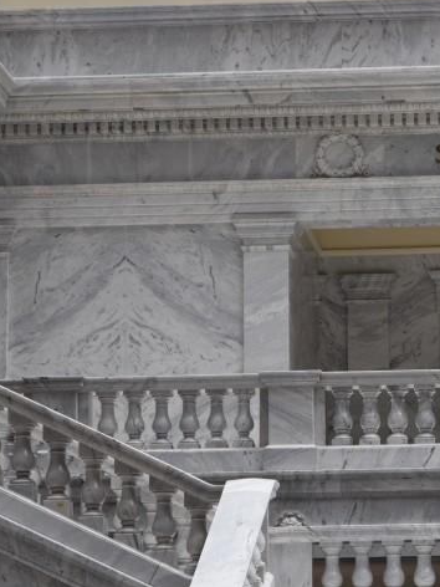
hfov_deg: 8.6
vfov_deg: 11.5
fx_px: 2916
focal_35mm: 172
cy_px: 389
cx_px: 431
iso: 400
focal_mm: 55
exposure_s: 1/250
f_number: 8
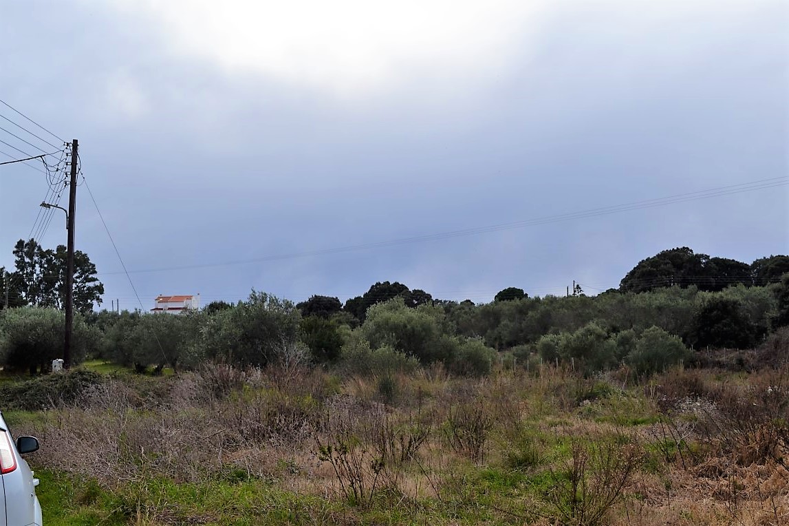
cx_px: 394
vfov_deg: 34.2
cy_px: 263
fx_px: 854
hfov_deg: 49.6
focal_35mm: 39
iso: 100
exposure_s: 1/200
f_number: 7.1
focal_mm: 26
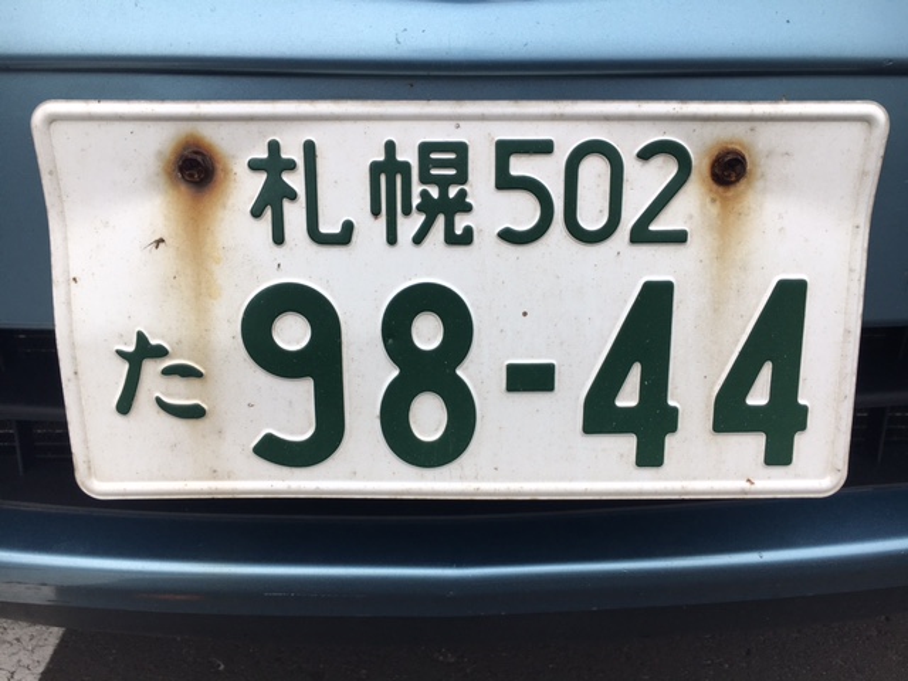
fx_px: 761
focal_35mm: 29
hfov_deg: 61.7
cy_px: 340
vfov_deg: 48.2
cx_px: 454
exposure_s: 1/241
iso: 25
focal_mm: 4.15
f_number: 2.2
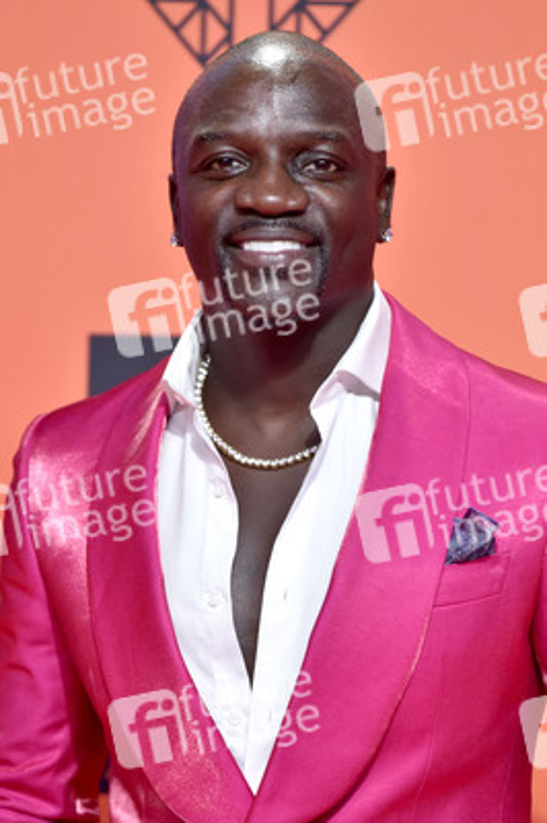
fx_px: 4566
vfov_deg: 10.3
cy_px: 412
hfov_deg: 6.9
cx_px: 274
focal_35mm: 200
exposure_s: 1/250
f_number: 4
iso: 2000
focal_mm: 200
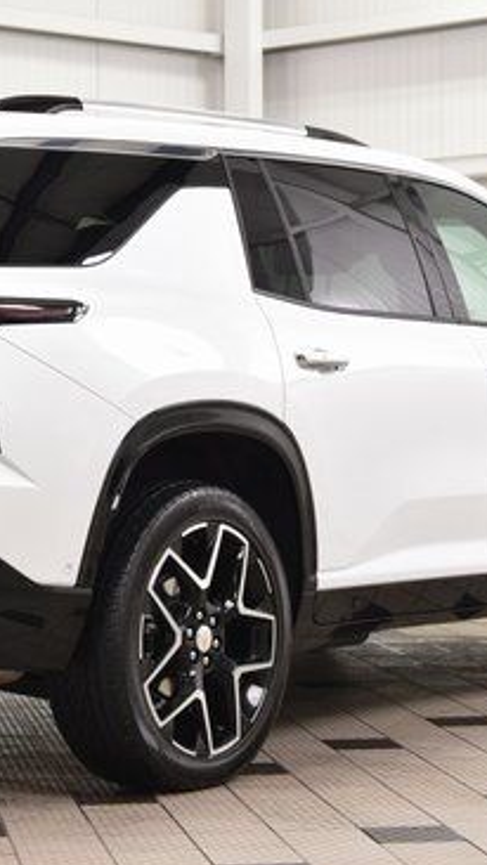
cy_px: 415
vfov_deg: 19.5
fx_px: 2524
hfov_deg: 11.0
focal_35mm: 110
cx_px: 106
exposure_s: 1/60
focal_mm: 40
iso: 1600
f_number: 8
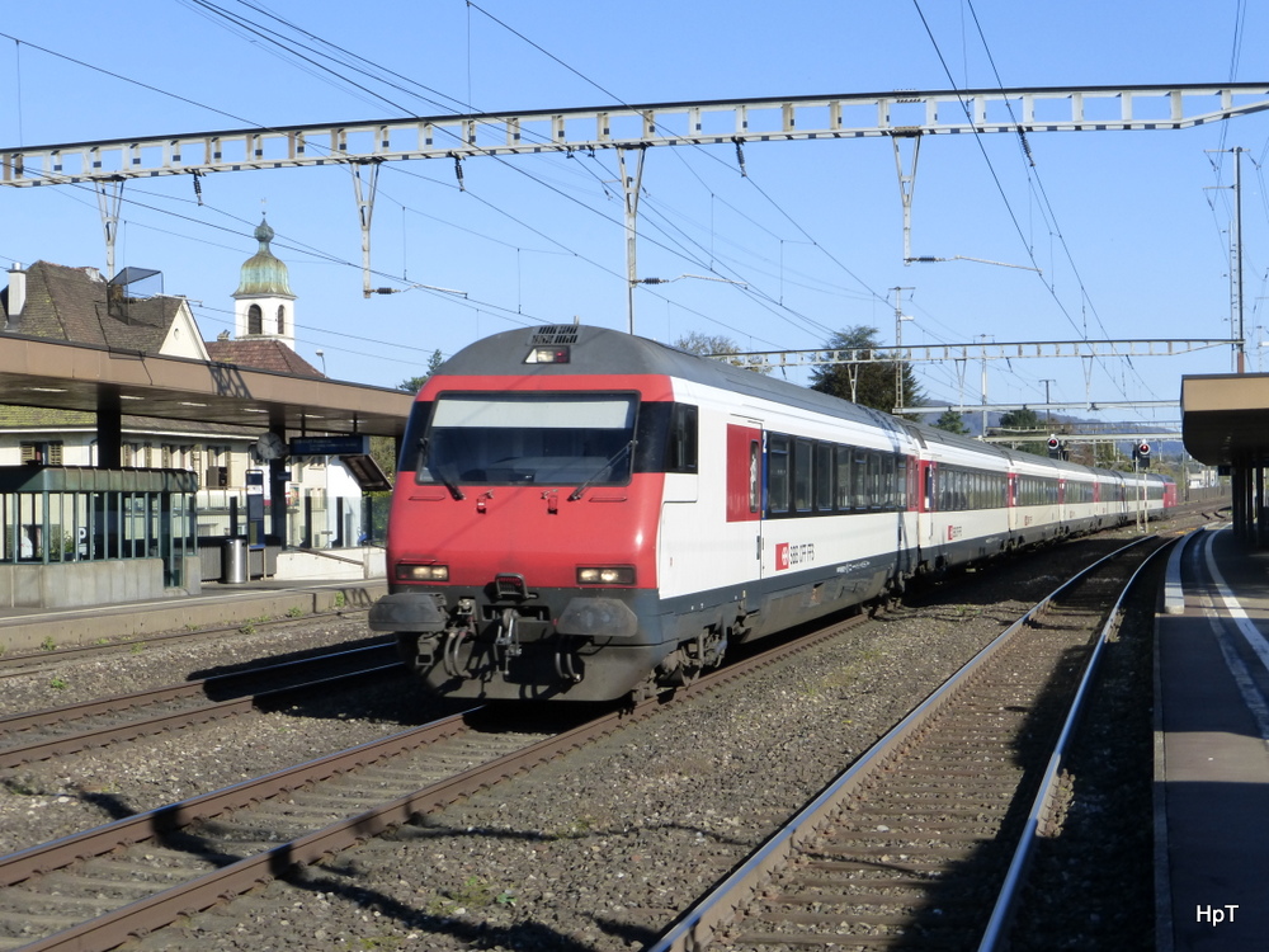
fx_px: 2236
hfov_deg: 31.7
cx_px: 634
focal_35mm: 61
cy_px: 476
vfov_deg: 24.0
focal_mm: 10.3
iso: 160
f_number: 4.7
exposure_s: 1/640
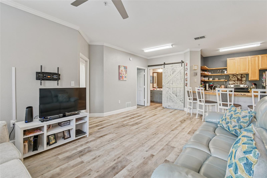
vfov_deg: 77.3
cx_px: 134
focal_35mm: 15
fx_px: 111
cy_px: 89
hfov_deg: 100.4
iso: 100
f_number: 7.1
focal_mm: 10
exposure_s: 1/2.5
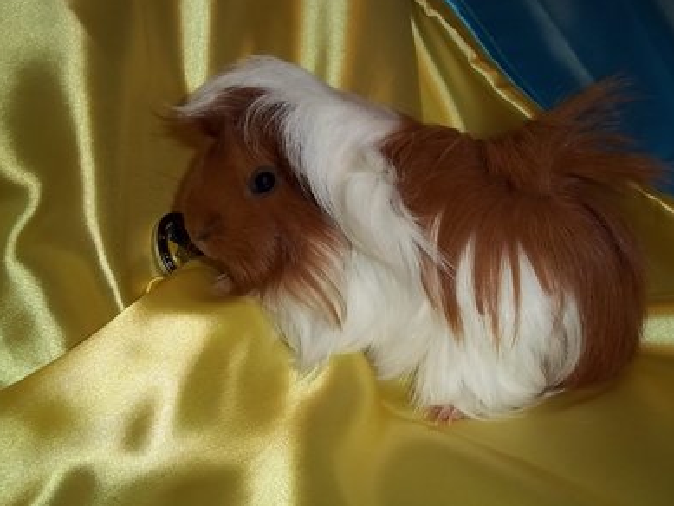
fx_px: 721
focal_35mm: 37
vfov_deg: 38.7
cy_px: 251
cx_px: 343
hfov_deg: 50.1
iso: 80
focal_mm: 6.5
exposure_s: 1/30
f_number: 3.1
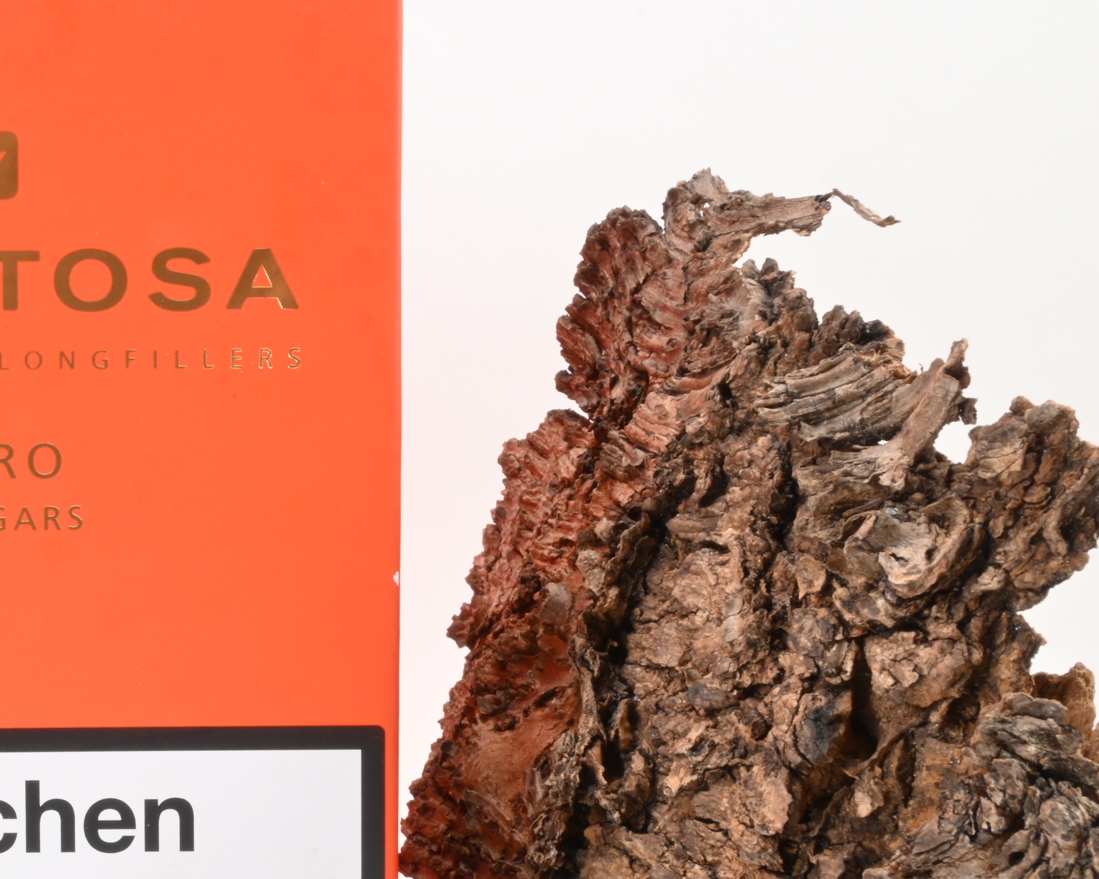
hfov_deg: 30.3
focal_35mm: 59
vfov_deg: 25.6
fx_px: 1919
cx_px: 78
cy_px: 606
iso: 640
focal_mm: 22
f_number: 22
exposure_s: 1/15
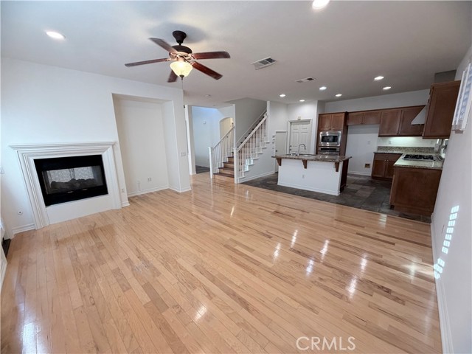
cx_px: 236
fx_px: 191
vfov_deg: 85.7
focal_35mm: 14
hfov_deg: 102.1
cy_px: 177
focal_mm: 2.22
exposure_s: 1/120
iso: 200
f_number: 2.2
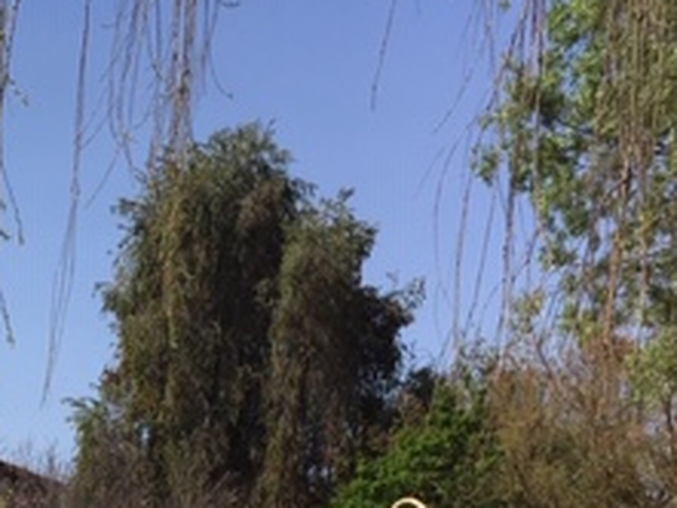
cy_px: 719
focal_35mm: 84
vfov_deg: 16.3
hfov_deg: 22.2
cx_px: -28
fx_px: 1644
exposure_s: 1/1603
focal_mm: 4.15
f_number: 2.2
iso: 25
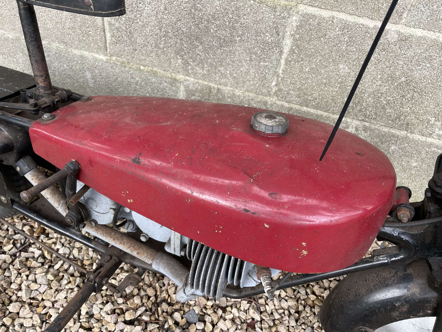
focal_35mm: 26
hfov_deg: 67.3
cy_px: 166
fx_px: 332
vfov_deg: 53.1
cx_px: 221
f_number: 1.6
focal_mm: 4.2
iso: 40
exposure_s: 1/121
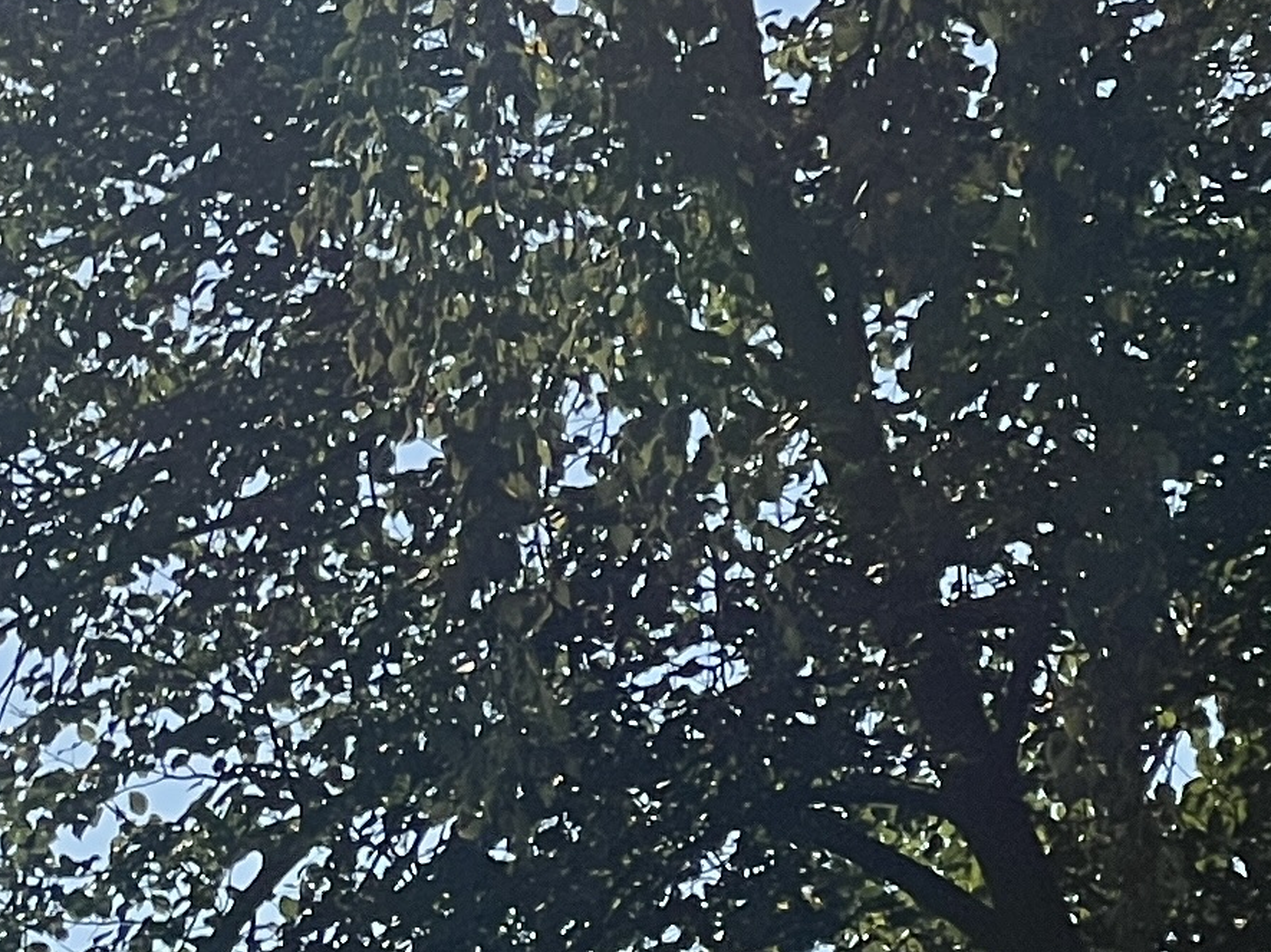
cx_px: -1291
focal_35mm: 351
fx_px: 12882
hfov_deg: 5.5
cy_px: 200
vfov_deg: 4.2
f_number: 2.8
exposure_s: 1/2801
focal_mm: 9
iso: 32
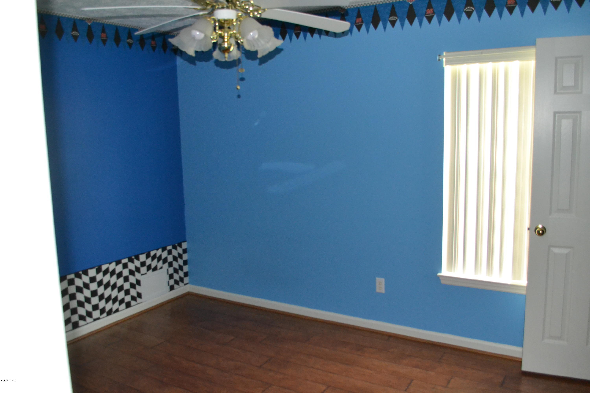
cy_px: 196
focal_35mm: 30
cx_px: 295
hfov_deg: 61.9
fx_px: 492
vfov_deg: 43.6
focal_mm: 20
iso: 3200
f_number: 3.8
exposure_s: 1/60
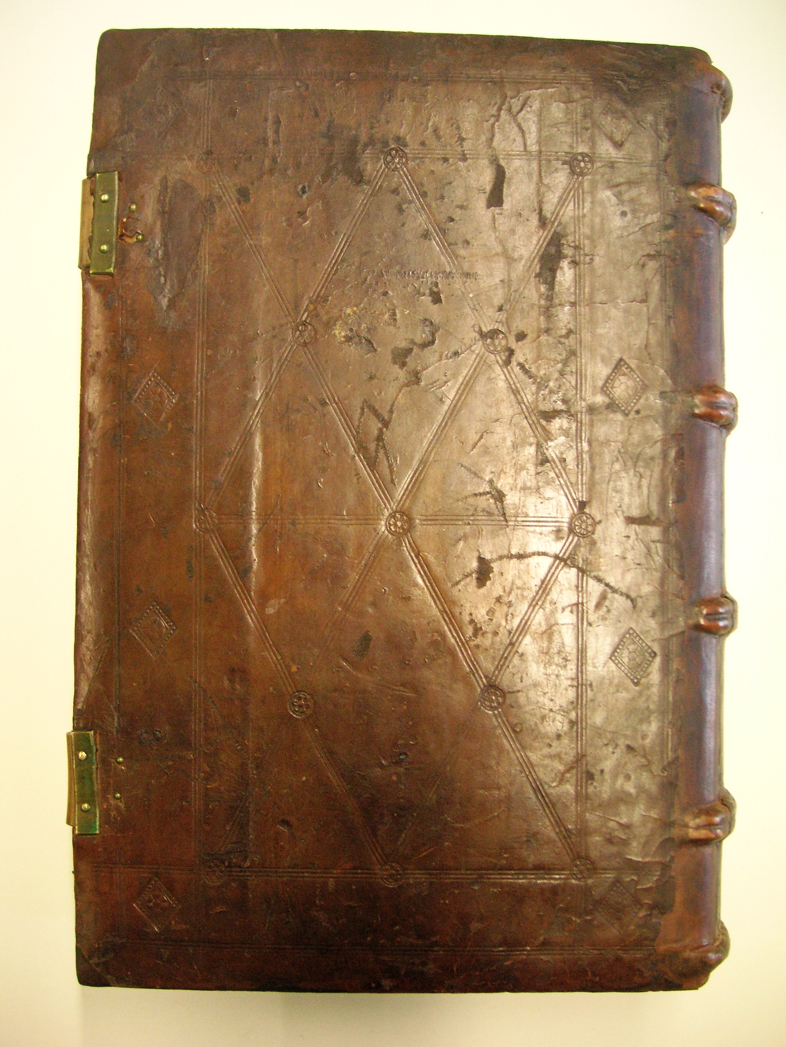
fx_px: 1120
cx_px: 393
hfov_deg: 38.7
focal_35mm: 37
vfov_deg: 50.1
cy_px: 524
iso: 100
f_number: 2.8
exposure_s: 1/45
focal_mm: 6.1
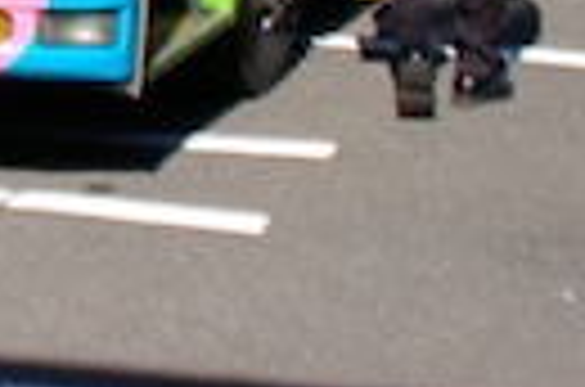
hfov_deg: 9.8
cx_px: -612
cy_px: -497
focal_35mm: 194
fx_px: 3145
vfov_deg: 6.7
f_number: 4
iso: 400
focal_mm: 28
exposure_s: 1/4000
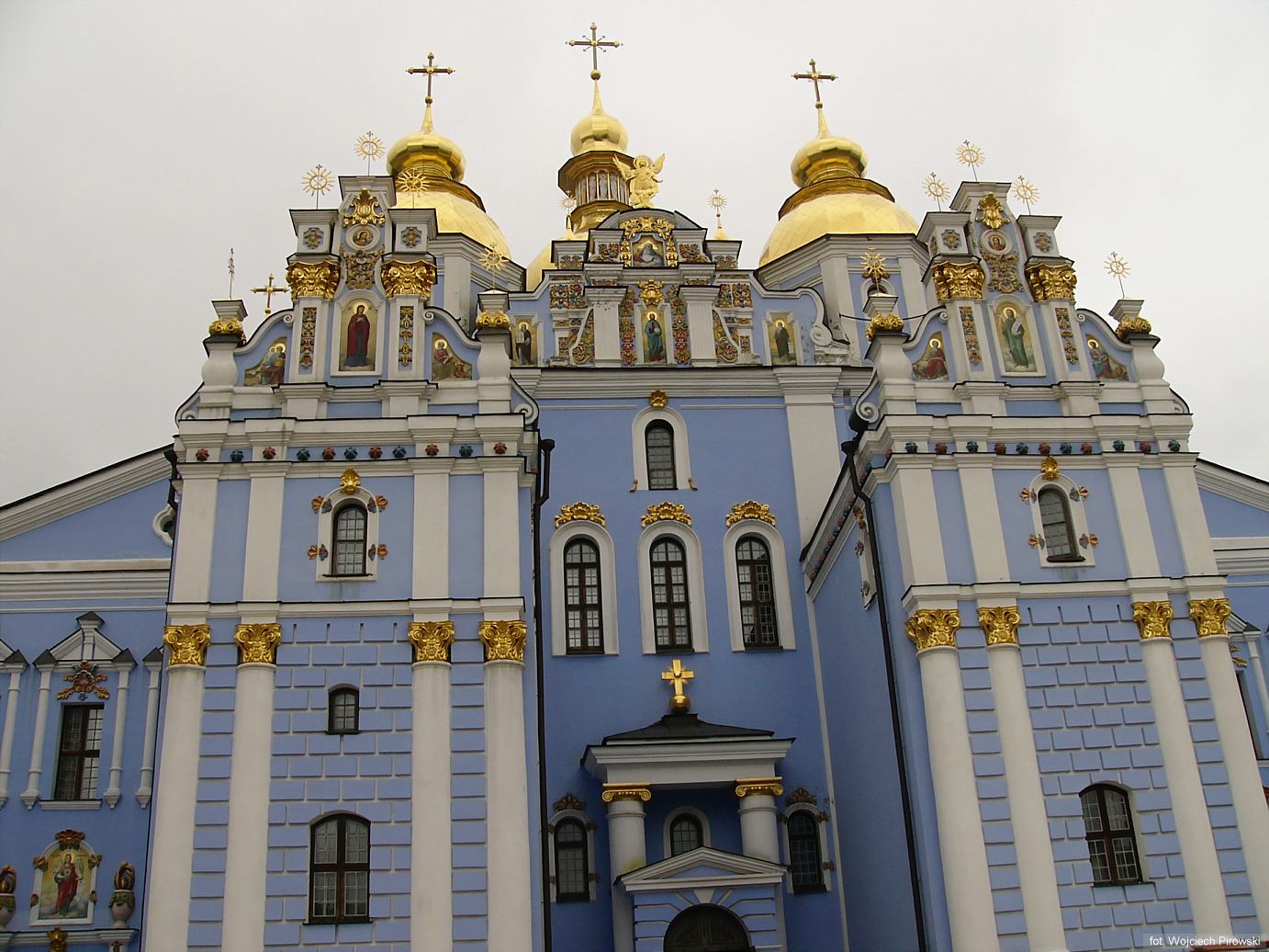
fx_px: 1320
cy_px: 476
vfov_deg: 39.6
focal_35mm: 36
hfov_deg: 51.4
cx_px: 634
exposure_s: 1/250
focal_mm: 6
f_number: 4.6
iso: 50
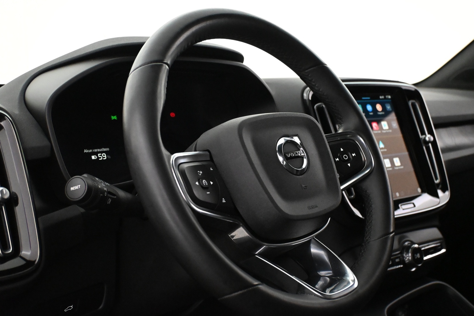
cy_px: 158
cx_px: 237
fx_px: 543
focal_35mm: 41
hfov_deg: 47.2
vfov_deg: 32.4
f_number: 4.5
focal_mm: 27.5
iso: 6400
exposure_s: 1/60
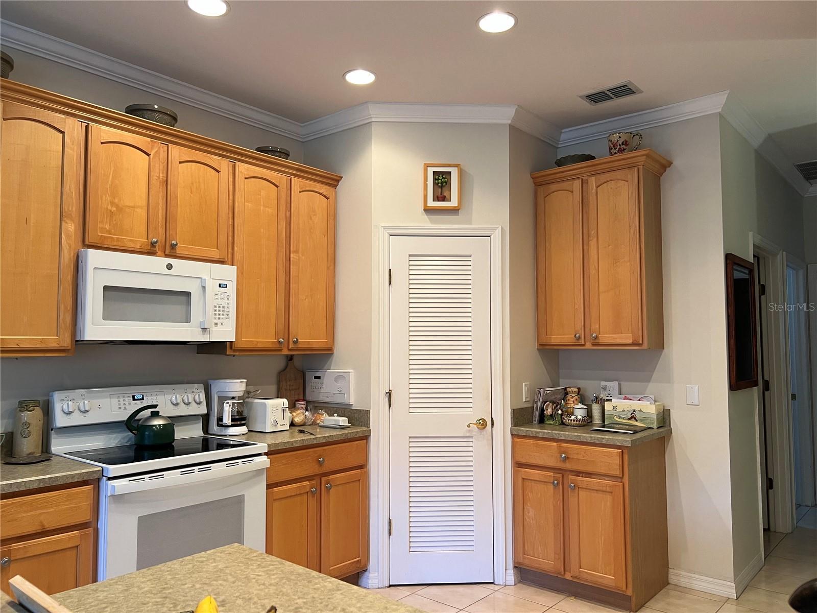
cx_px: 408
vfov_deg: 53.1
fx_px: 614
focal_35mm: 26
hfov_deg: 67.3
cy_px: 306
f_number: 1.5
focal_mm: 5.7
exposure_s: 1/60
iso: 125
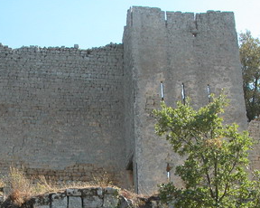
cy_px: 189
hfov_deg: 24.9
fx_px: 584
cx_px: 80
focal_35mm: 76
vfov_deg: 19.8
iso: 100
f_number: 5.6
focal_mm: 8.9
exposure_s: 1/203
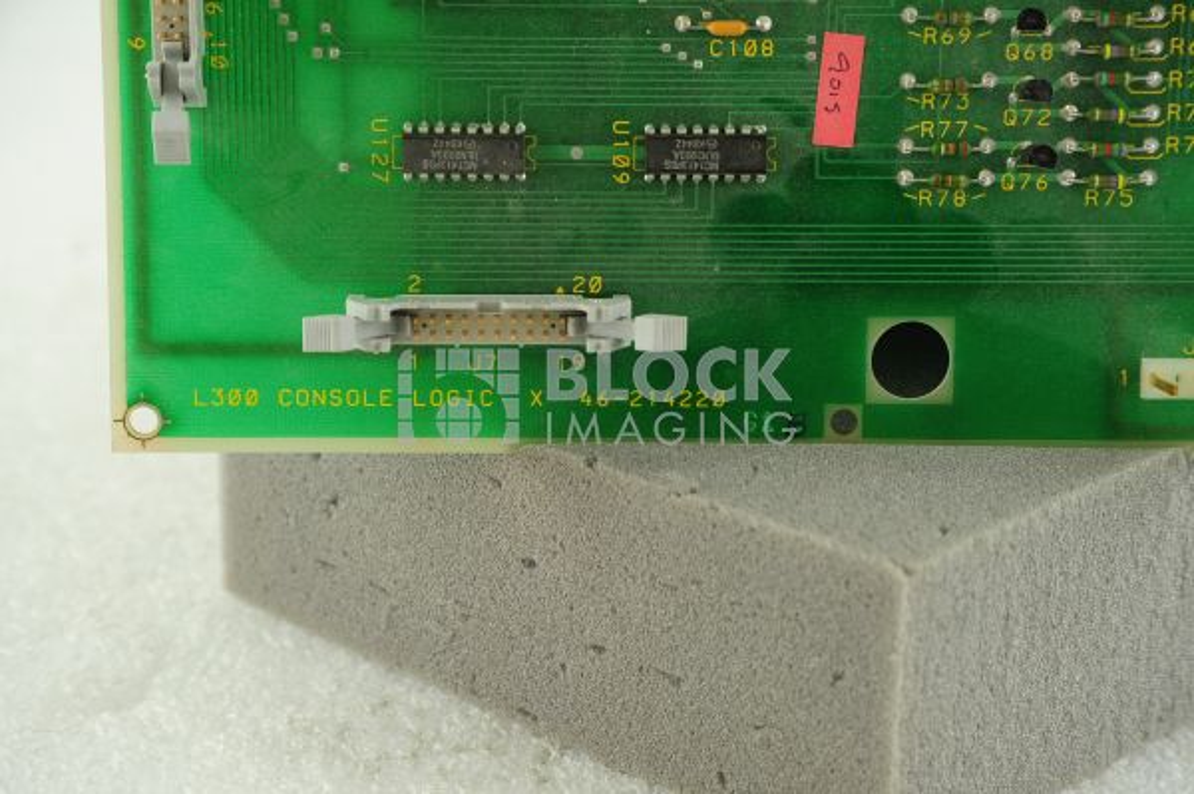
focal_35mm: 120
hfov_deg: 17.1
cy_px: 397
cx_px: 597
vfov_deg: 11.4
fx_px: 3977
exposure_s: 1/125
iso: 1600
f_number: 10
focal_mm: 120
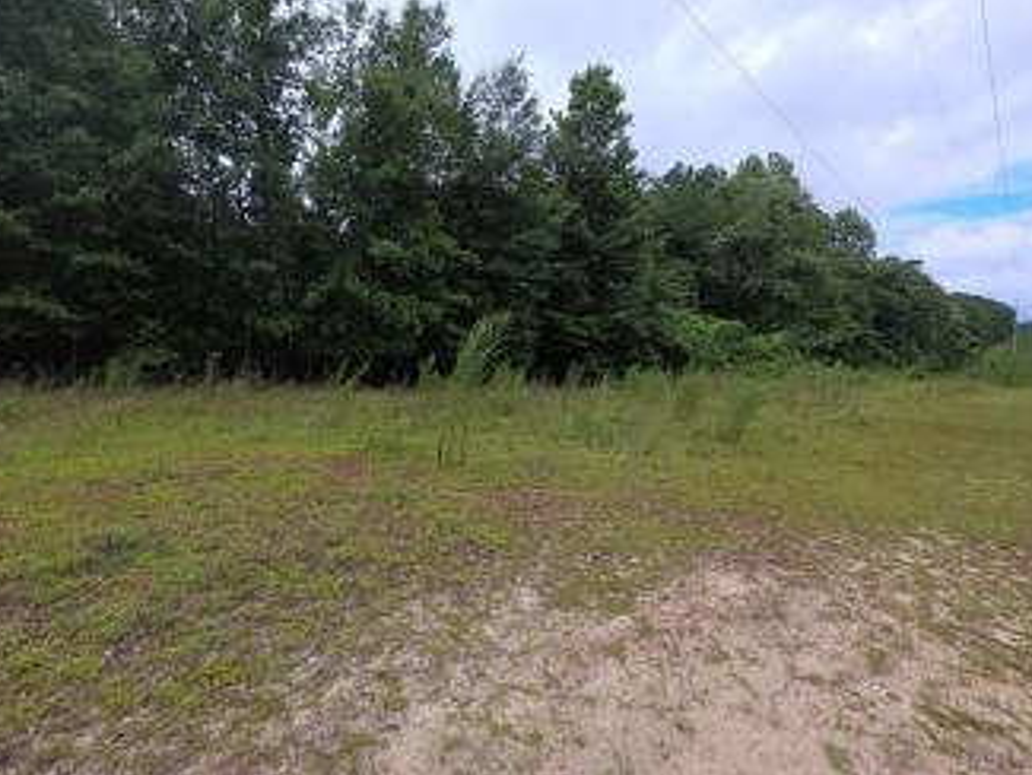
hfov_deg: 94.3
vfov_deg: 78.1
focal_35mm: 16
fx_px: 477
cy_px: 368
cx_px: 483
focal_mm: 2.2
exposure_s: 1/671
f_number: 1.9
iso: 20
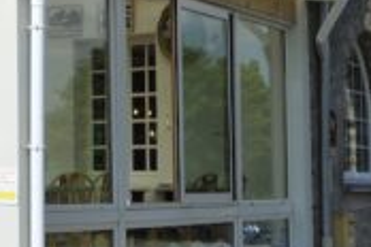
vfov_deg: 15.0
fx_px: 907
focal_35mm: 88
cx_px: -224
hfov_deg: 19.4
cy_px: -48
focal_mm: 20
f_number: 13
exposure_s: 1/250
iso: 200
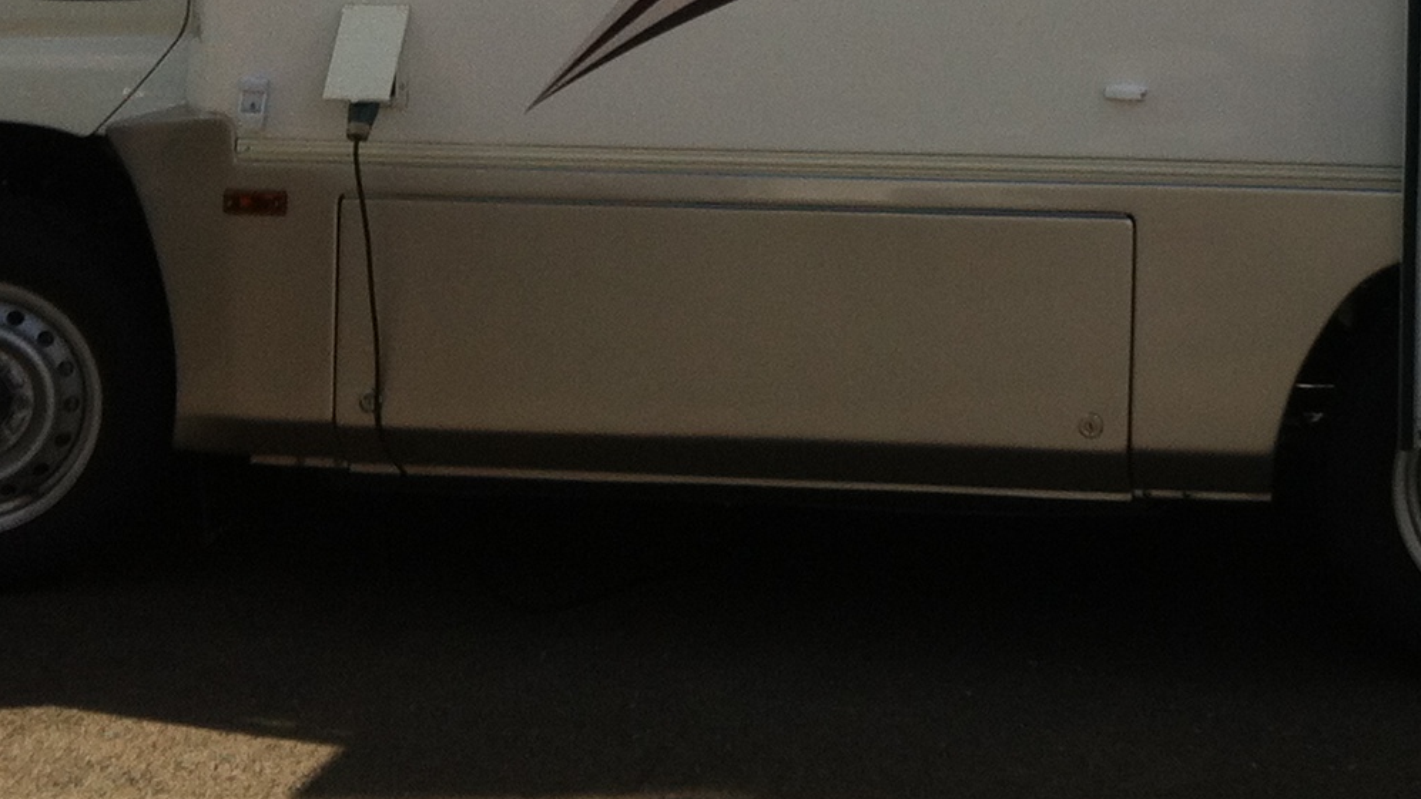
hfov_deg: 21.2
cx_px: 1194
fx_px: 3731
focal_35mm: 99
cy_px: -325
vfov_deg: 11.8
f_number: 2.8
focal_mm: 3.85
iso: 80
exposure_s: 1/1040
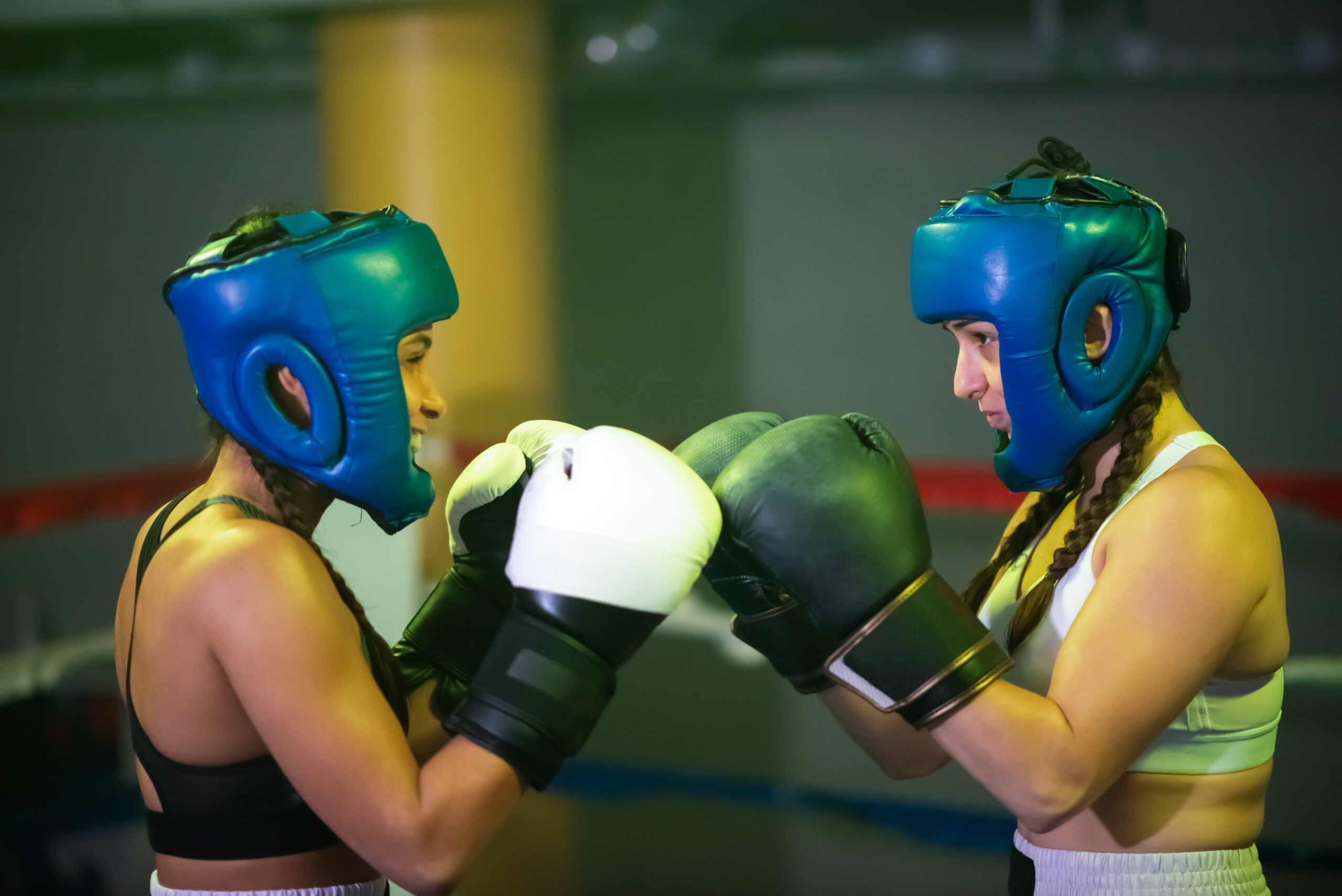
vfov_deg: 16.1
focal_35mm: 85
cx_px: 671
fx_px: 3170
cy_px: 448
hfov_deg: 23.9
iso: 1250
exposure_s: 1/160
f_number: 1.8
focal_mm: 85
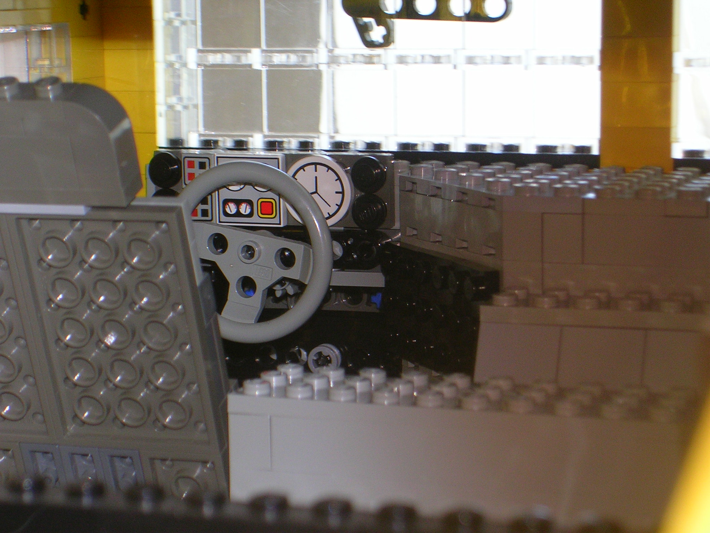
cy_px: 266
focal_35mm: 115
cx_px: 355
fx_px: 2359
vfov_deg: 12.9
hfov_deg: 17.1
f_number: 4.9
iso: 77
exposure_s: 1/30
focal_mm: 17.4
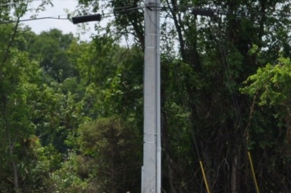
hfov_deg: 14.6
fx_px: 1138
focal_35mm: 141
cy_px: 405
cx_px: 111
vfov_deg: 9.0
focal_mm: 18
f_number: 3.5
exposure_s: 1/2500
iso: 200
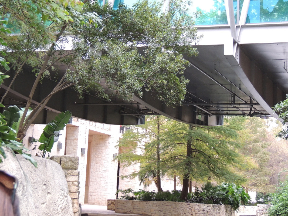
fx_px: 699
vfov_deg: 17.6
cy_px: 87
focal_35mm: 84
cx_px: 159
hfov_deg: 23.3
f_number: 3.9
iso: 400
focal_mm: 12.4
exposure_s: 1/30
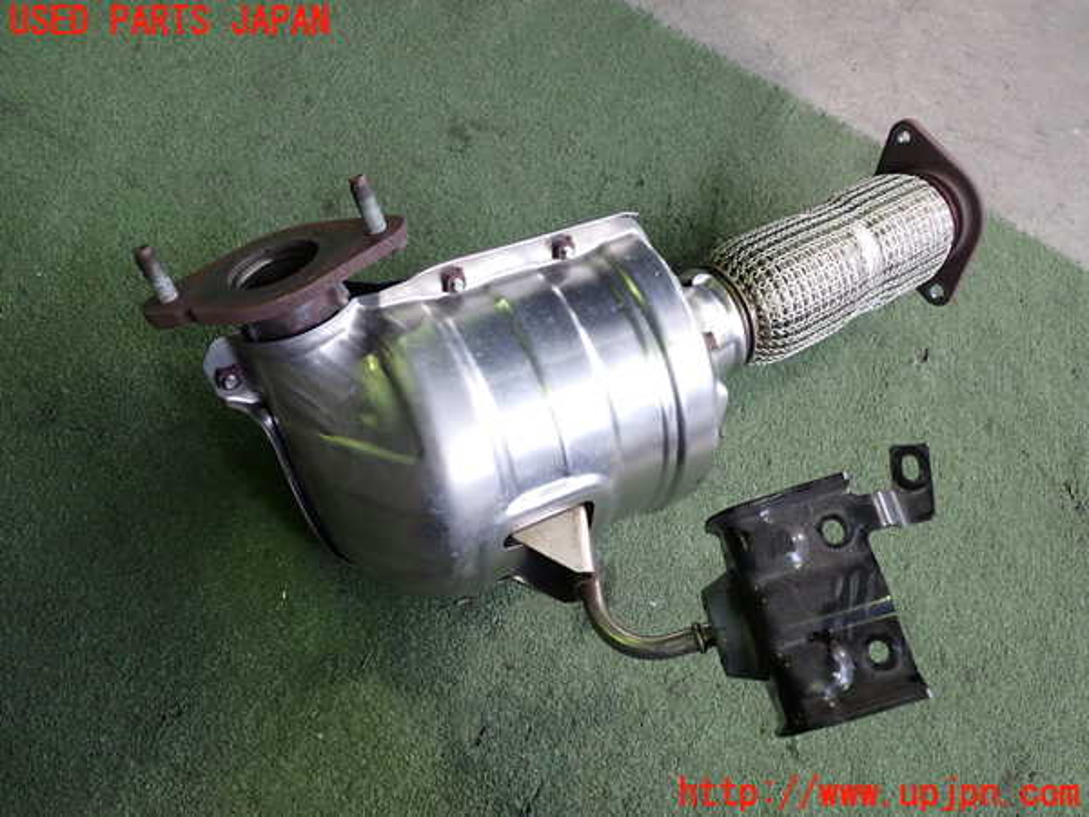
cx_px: 544
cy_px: 408
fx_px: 944
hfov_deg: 60.0
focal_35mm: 30
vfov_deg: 46.8
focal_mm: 5.4
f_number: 2.3
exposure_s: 1/40
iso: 200
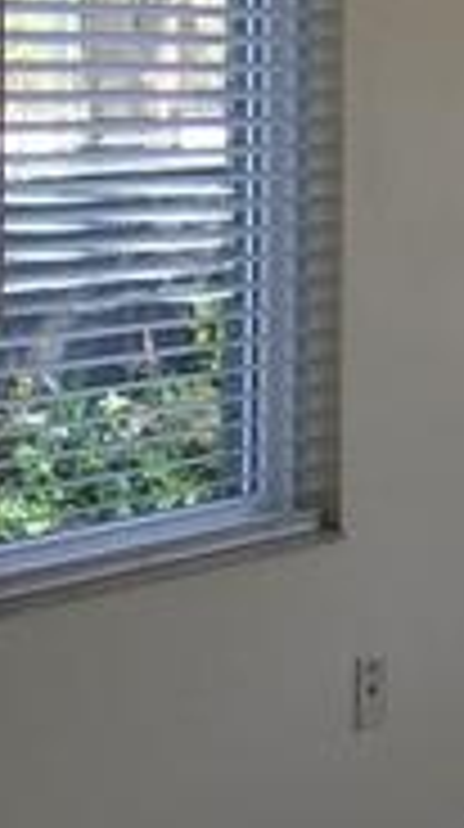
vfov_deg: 16.0
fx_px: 2898
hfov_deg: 8.6
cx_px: 1005
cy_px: 40
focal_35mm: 132
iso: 25
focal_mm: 4.15
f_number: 2.2
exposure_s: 1/60
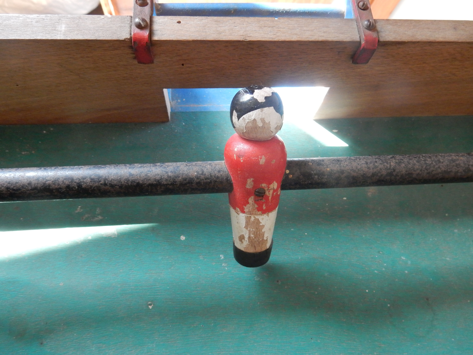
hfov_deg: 69.4
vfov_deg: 54.9
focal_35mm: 25
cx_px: 236
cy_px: 178
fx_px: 342
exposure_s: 1/40
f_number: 3.7
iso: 400
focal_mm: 4.5
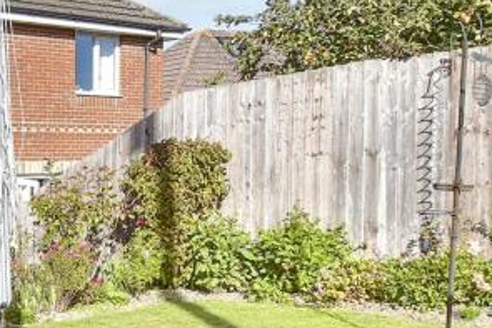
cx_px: -77
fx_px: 711
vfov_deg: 26.0
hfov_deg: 32.5
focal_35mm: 52
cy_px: 187
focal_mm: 10
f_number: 8
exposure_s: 1/160
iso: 160
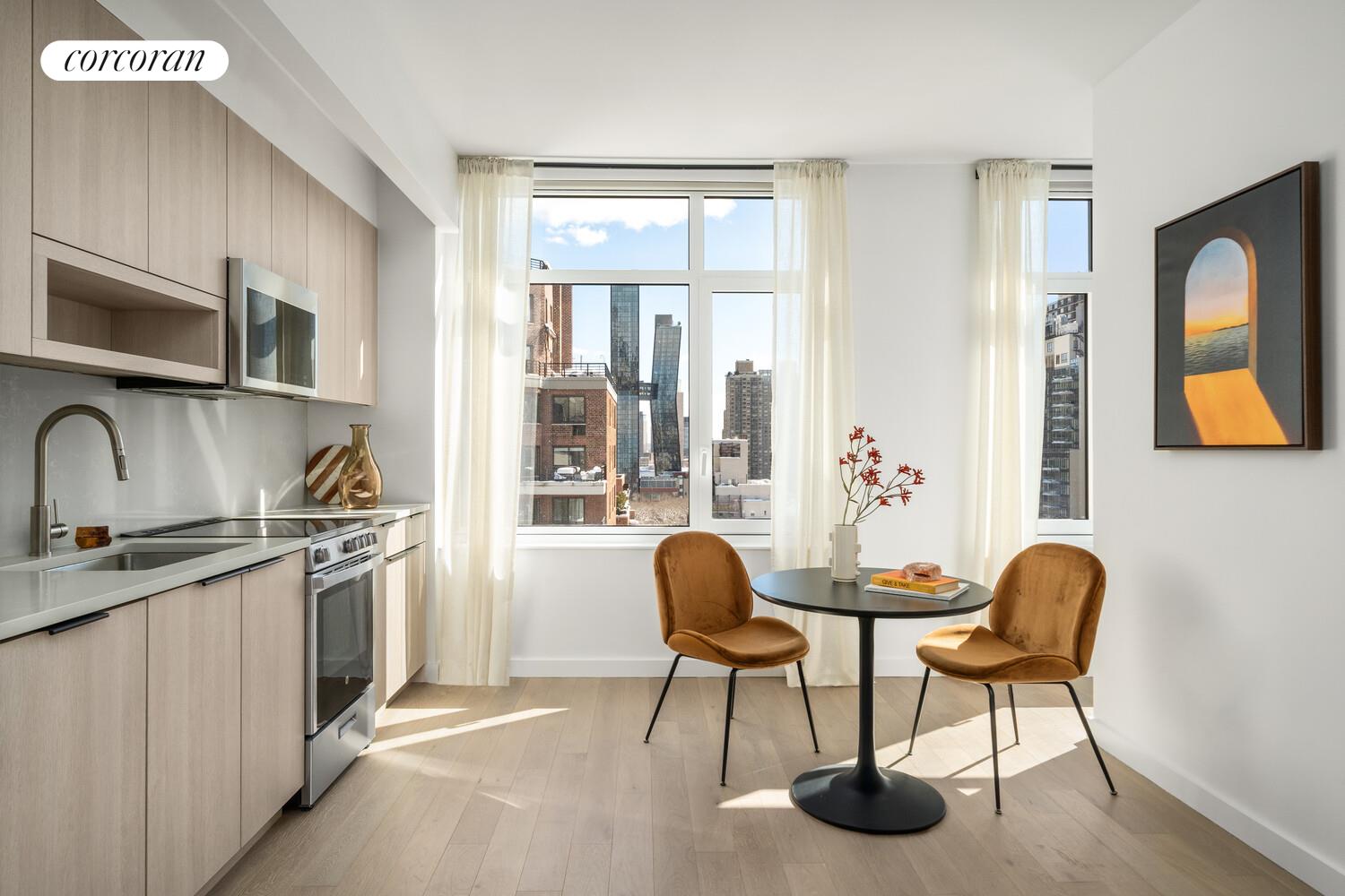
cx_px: 672
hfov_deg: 84.0
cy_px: 448
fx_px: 747
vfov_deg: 61.9
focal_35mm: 20
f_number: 13
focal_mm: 20
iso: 1000
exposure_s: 1/100
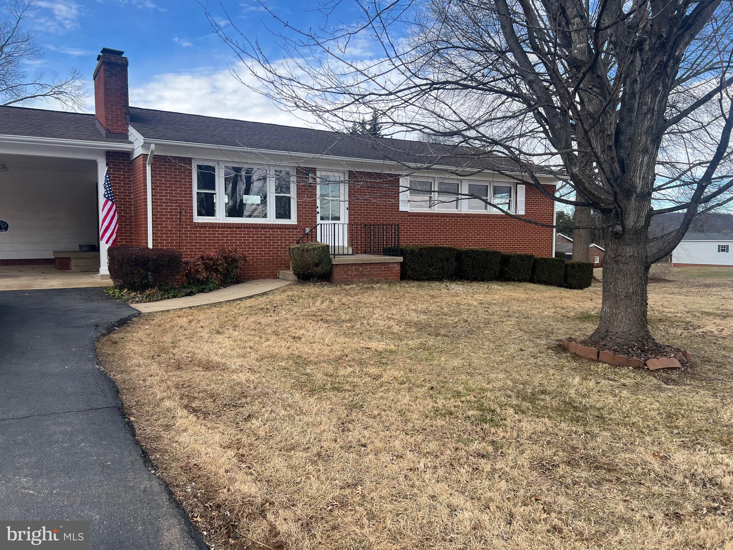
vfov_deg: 53.1
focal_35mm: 26
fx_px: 551
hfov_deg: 67.3
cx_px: 366
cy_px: 275
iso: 50
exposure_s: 1/1038
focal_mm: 5.7
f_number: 1.5
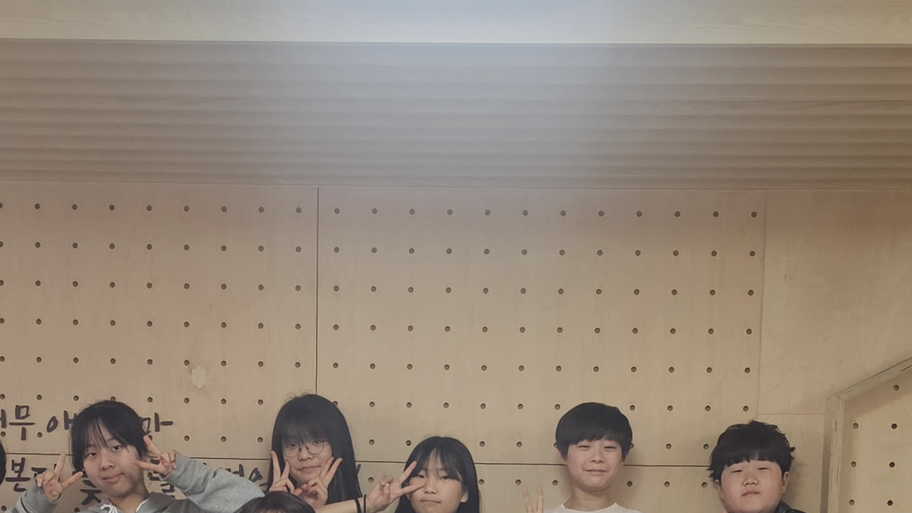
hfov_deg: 28.9
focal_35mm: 73
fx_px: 1765
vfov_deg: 15.2
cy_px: 781
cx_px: 402
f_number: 1.7
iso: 160
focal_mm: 6.3
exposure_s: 1/120
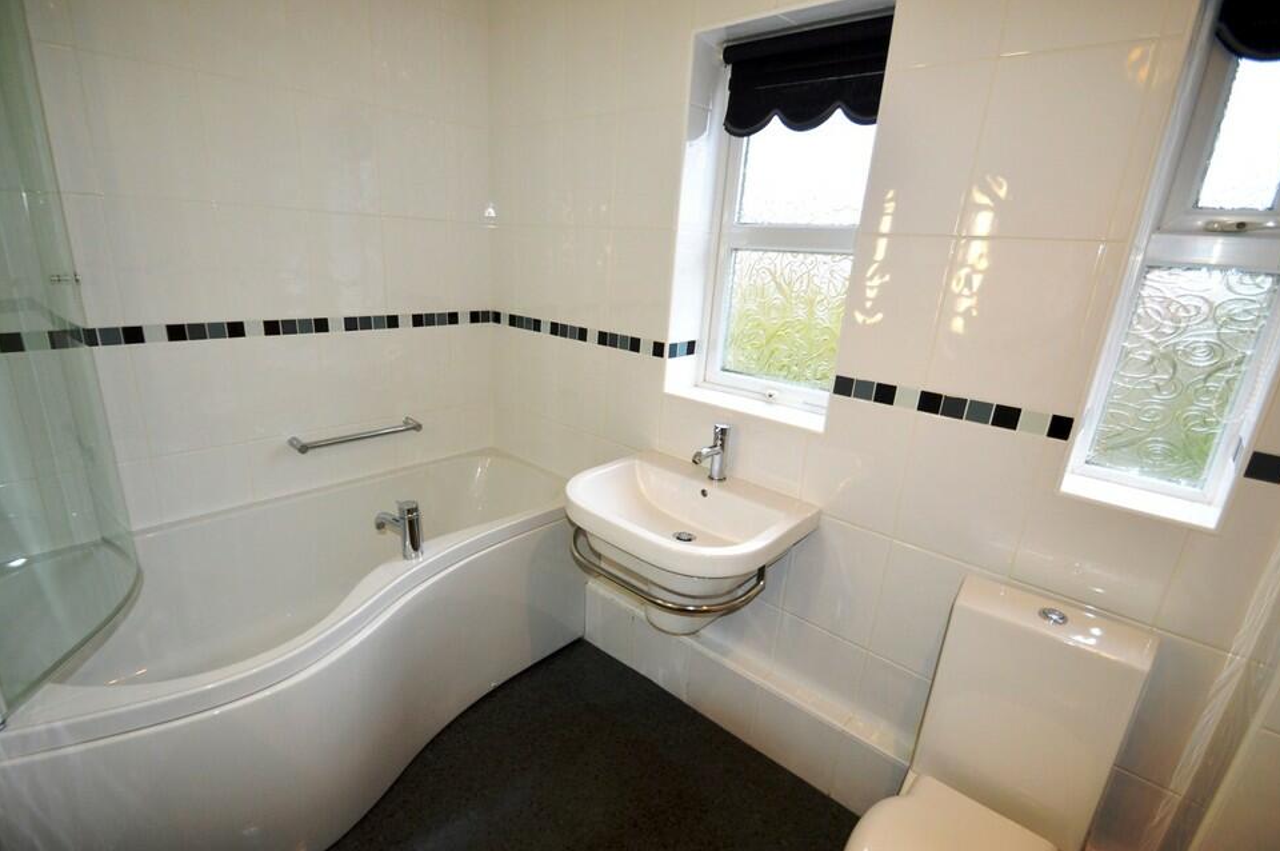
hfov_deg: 96.7
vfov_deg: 73.6
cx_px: 616
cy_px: 452
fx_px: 568
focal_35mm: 16
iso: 450
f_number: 3.5
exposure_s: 1/60
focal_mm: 10
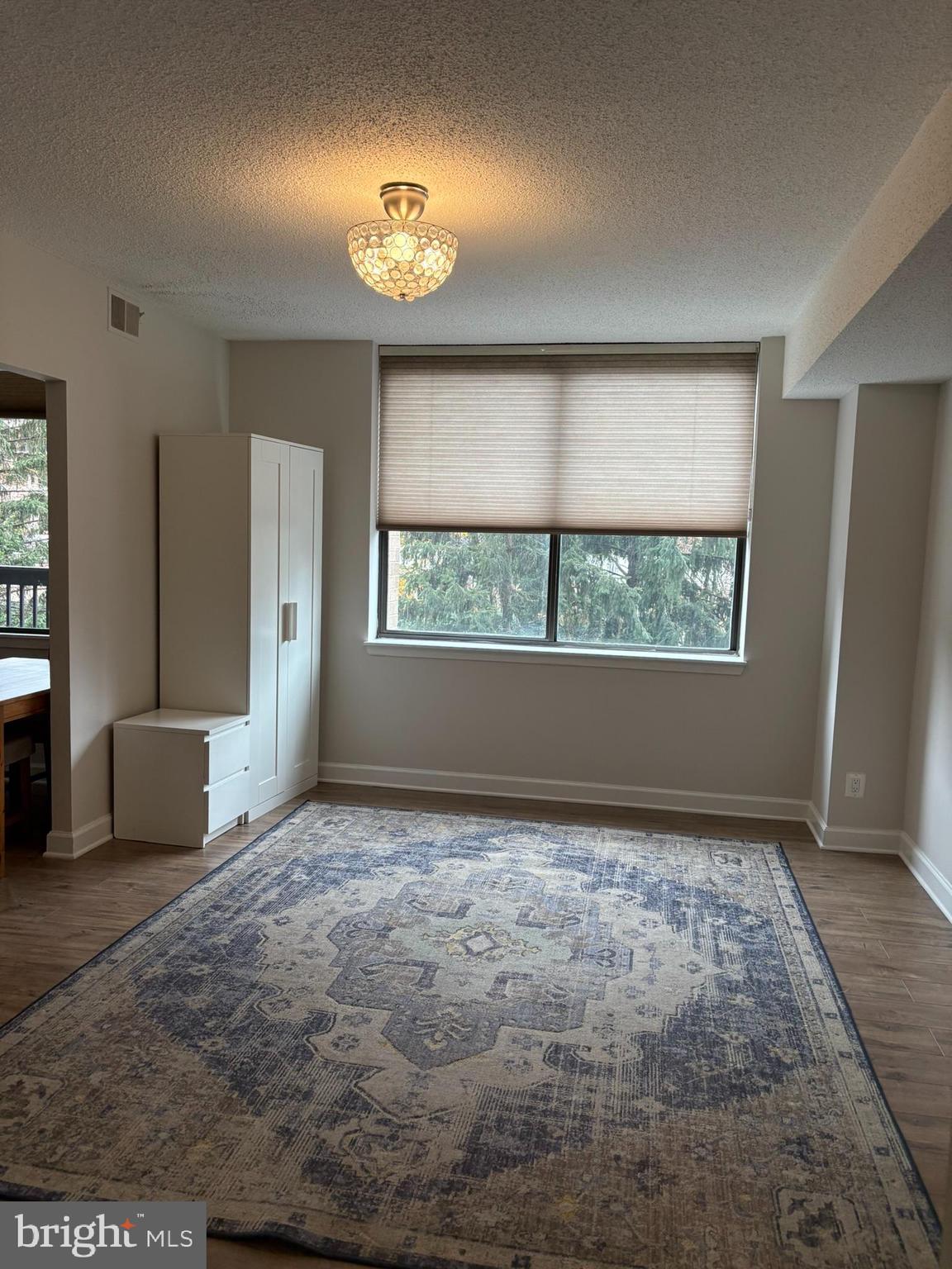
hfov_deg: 53.1
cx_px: 476
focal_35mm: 26
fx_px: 953
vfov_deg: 67.3
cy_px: 634
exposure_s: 1/136
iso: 125
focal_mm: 5.96
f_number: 1.6
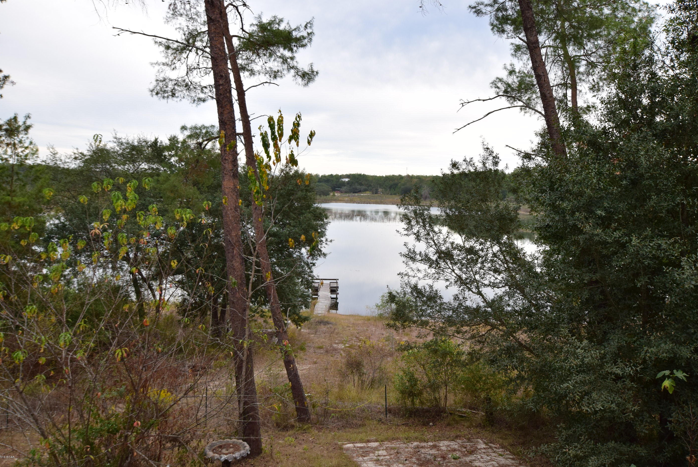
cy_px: 224
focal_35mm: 32
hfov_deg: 58.6
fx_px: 621
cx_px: 367
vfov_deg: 41.2
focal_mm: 20
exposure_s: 1/200
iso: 400
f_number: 10
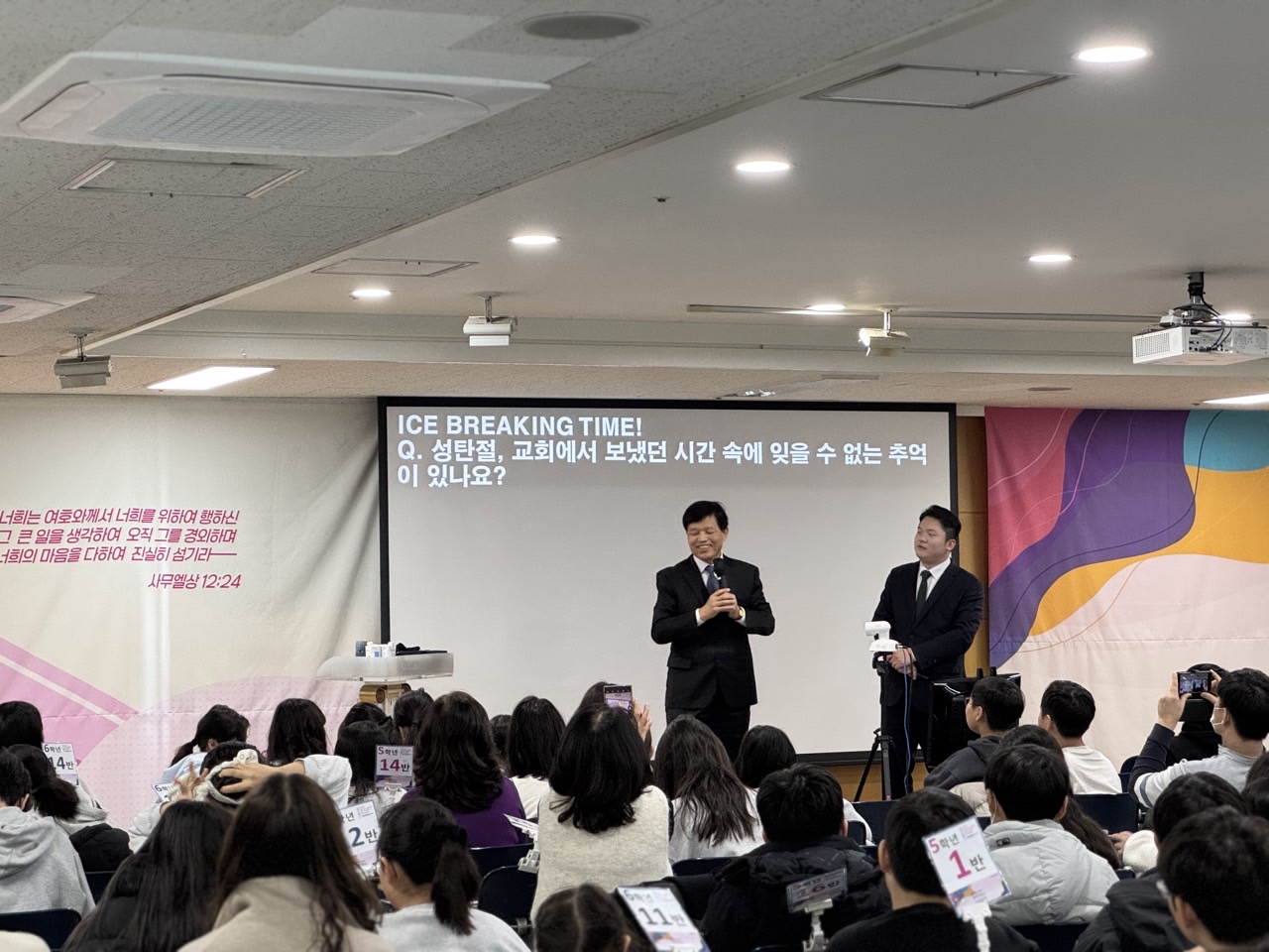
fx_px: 2823
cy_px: 476
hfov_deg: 25.3
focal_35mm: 77
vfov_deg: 19.1
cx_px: 634
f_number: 2.8
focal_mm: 9
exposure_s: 1/60
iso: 320
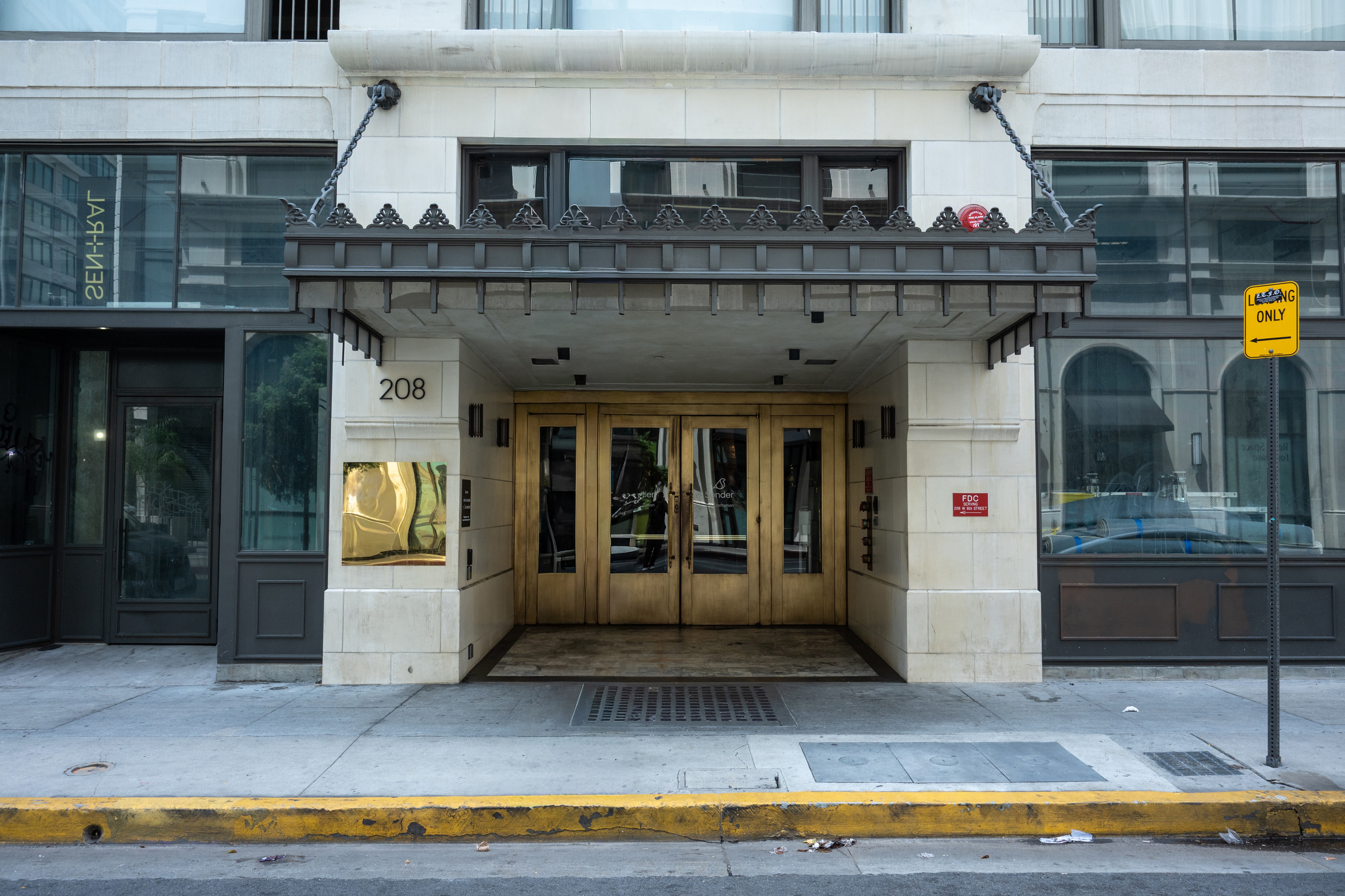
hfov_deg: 69.4
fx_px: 971
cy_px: 448
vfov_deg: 49.6
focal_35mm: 26
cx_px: 672
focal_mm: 26
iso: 250
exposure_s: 1/250
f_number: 7.1
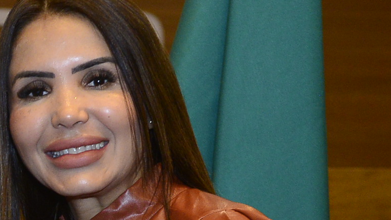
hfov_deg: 10.5
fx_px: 2021
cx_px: -278
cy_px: 345
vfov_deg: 6.1
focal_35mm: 195
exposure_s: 1/125
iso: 2500
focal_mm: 48
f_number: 5.6
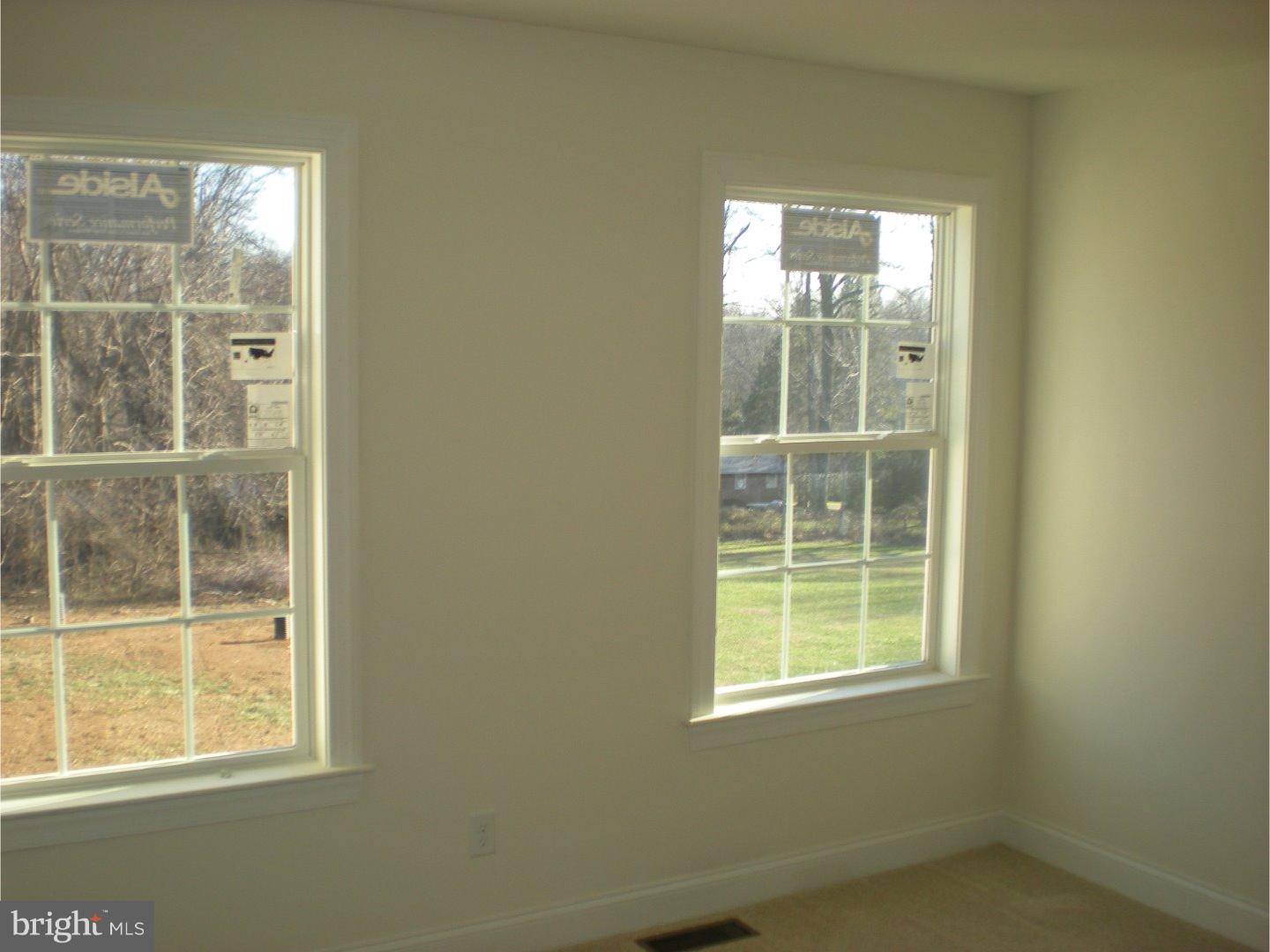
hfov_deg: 49.0
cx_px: 635
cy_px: 476
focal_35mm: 38
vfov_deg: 37.7
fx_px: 1394
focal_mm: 6.3
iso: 64
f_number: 3.1
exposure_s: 1/130
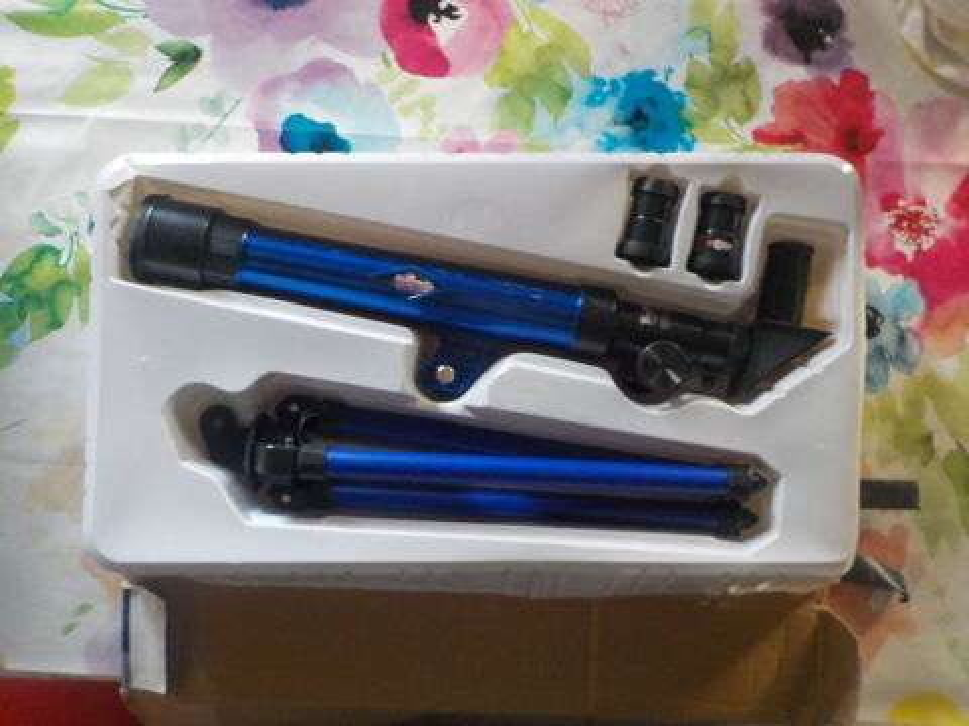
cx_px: 484
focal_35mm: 30
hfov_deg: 60.0
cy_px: 363
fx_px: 840
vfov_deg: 46.8
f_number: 3.3
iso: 400
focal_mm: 4.1
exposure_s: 1/15
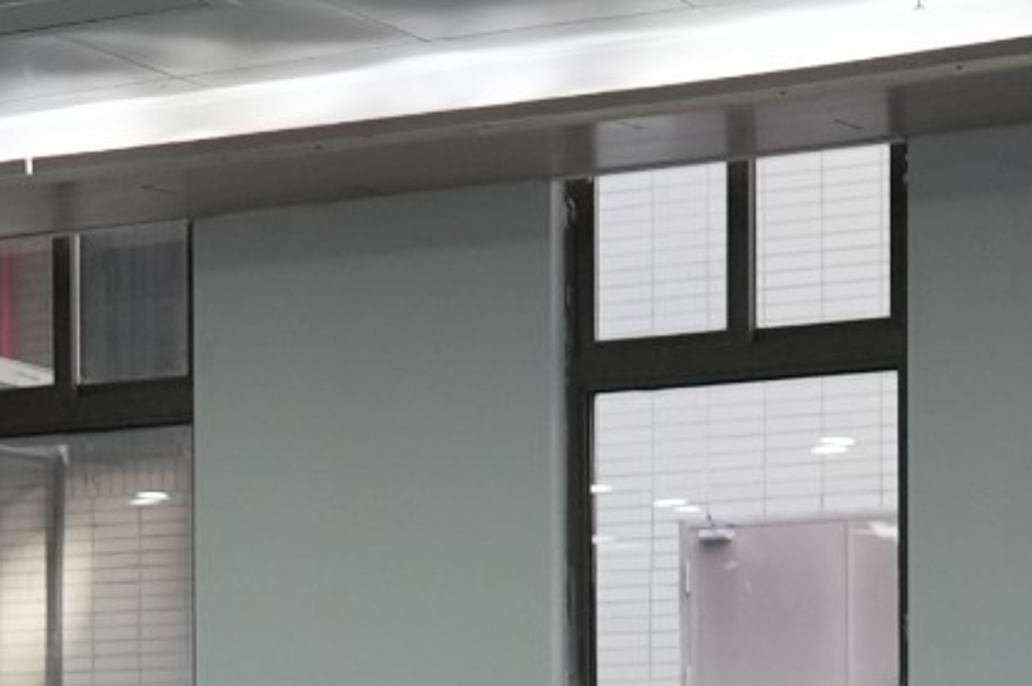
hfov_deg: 14.0
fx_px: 3981
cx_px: -443
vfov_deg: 9.6
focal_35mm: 139
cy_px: 1002
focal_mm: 24
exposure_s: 1/160
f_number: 3.2
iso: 640
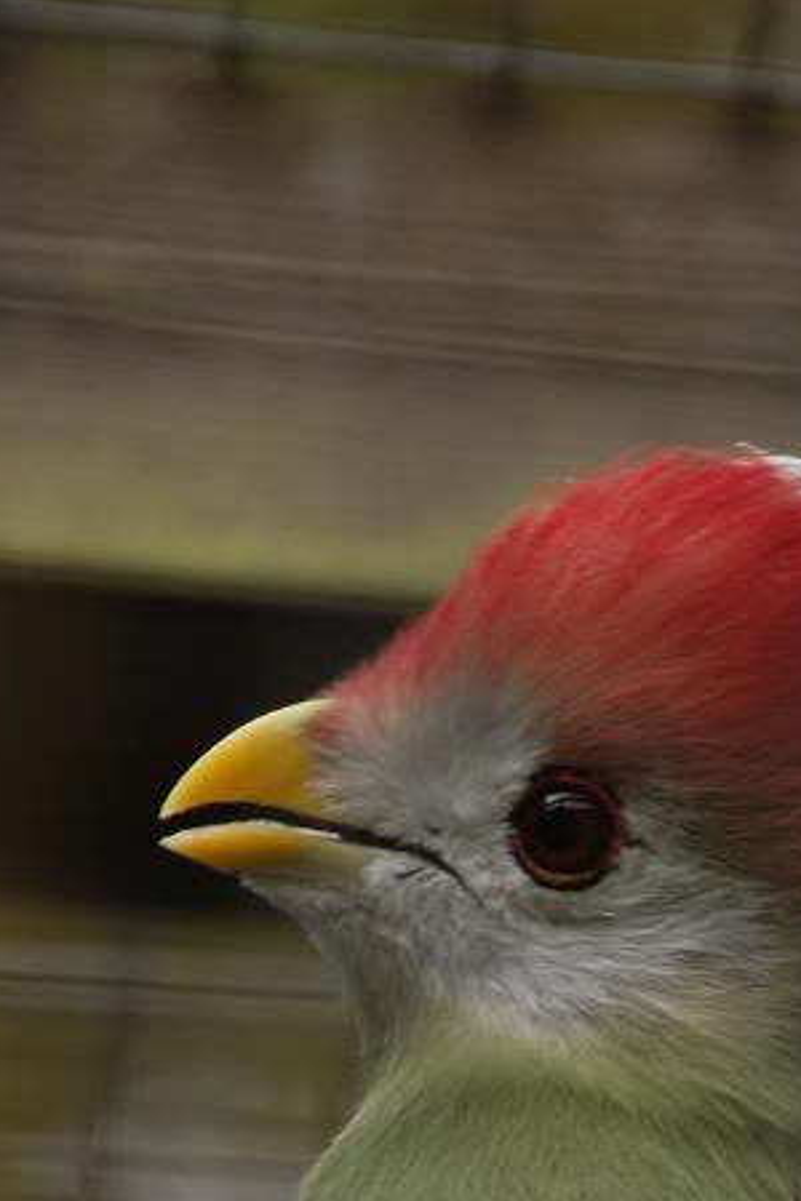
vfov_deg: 3.0
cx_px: 589
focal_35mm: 682
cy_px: 1124
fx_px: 22760
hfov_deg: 2.0
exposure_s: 1/160
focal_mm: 200
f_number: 5.6
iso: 200
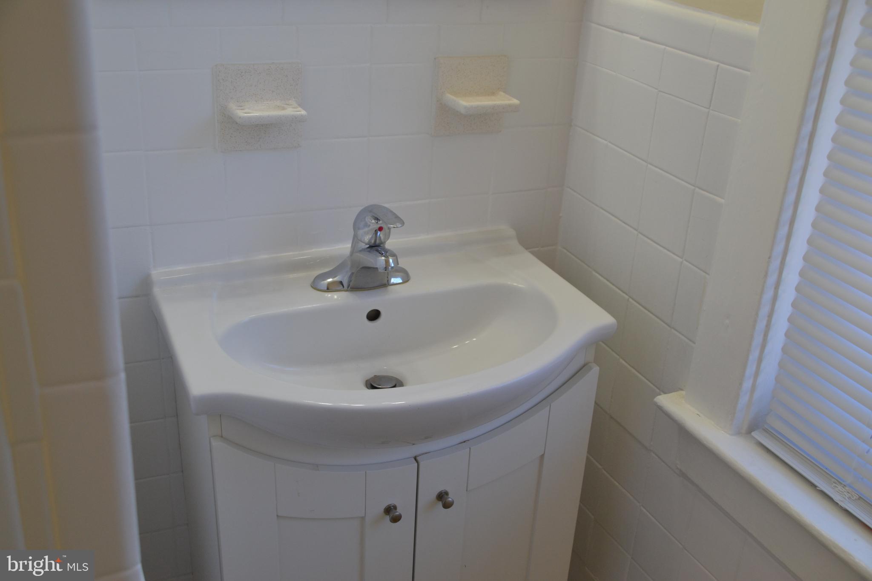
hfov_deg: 53.1
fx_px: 872
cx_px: 436
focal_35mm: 36
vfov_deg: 36.9
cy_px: 290
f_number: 5
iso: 400
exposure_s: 1/100
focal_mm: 24
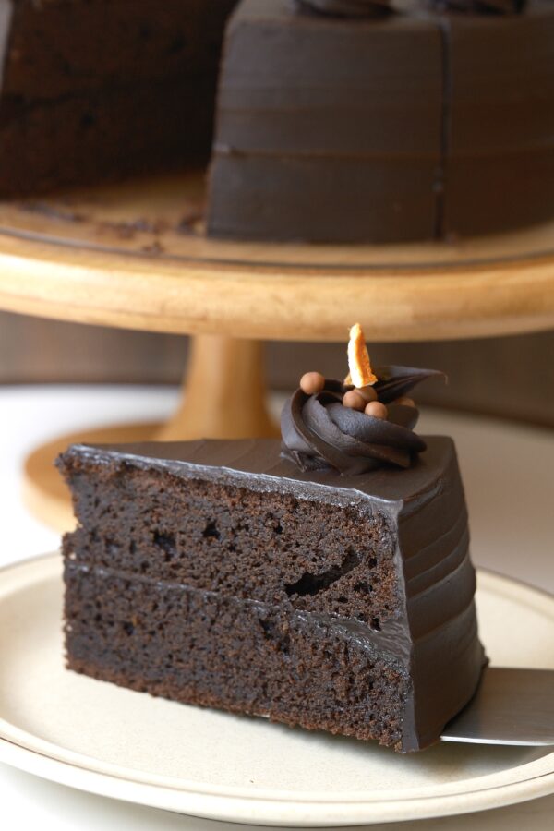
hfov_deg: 16.3
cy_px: 416
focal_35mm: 84
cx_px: 277
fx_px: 1939
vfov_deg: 24.2
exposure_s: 1/400
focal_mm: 56
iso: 800
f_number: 3.2
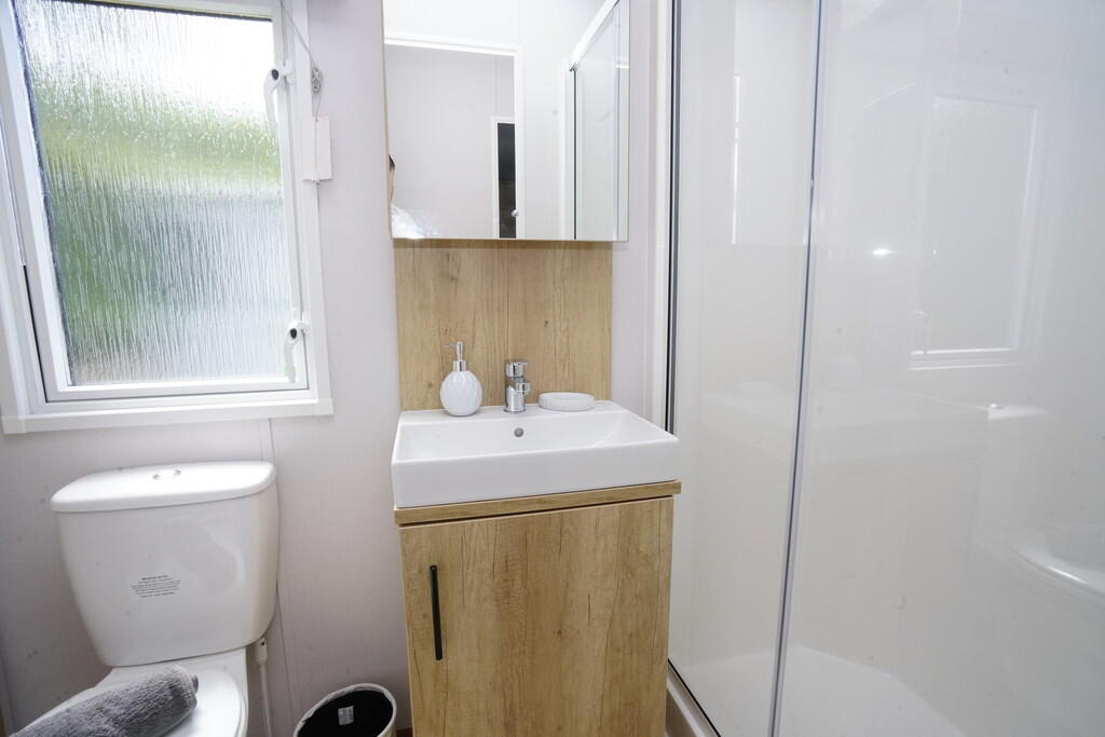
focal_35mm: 16
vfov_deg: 73.8
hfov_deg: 96.7
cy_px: 368
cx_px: 552
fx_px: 491
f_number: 16
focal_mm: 16
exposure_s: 1/60
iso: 1600
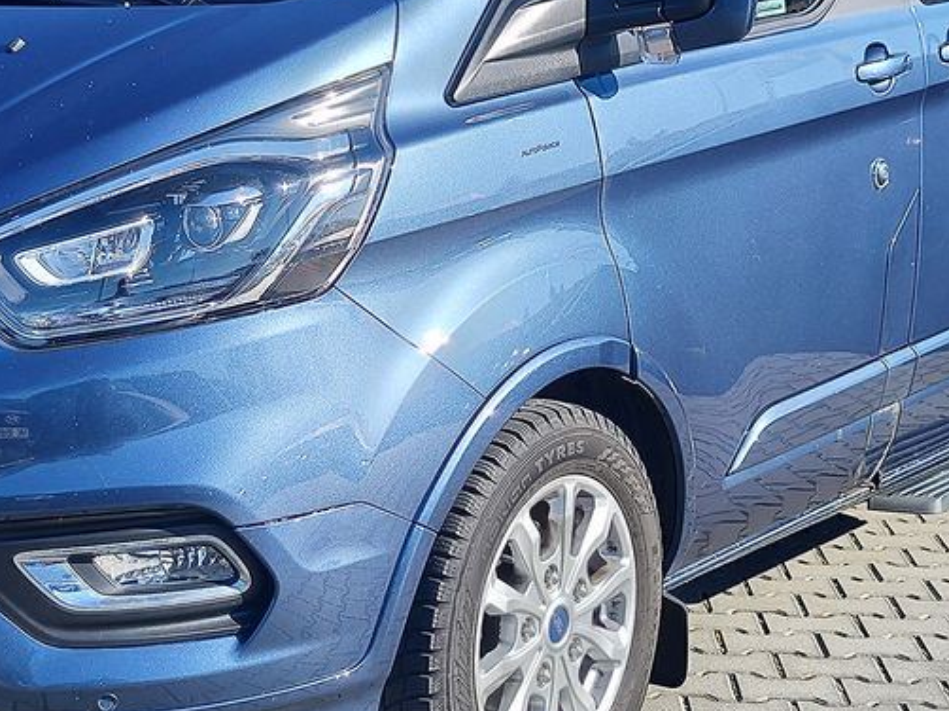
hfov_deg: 34.8
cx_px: 367
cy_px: 251
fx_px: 1507
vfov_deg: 26.4
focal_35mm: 55
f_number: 1.69
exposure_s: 1/520
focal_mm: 7.01
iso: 50
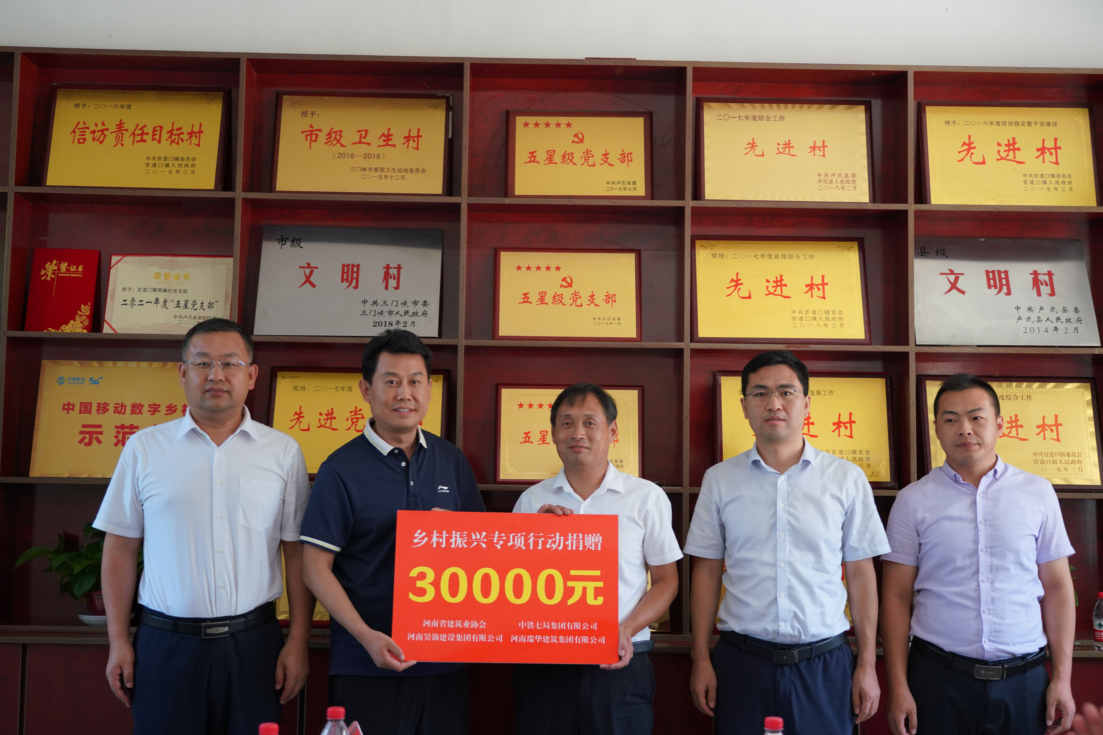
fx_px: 1348
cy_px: 368
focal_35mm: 44
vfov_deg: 30.5
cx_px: 552
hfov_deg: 44.5
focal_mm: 44
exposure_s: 1/160
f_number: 4
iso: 1250
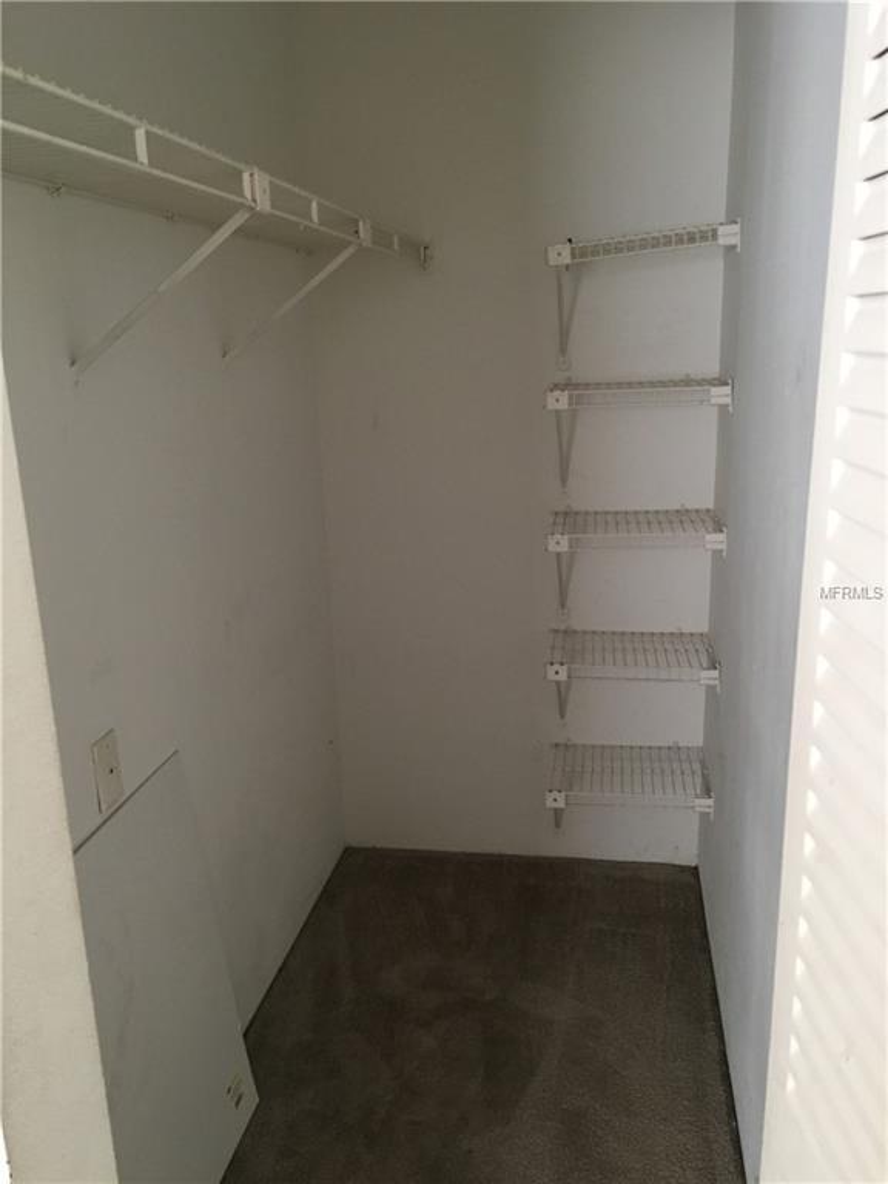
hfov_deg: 48.2
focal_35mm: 29
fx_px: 992
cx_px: 444
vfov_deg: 61.7
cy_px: 592
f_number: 2.2
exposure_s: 1/30
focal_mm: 4.15
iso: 125
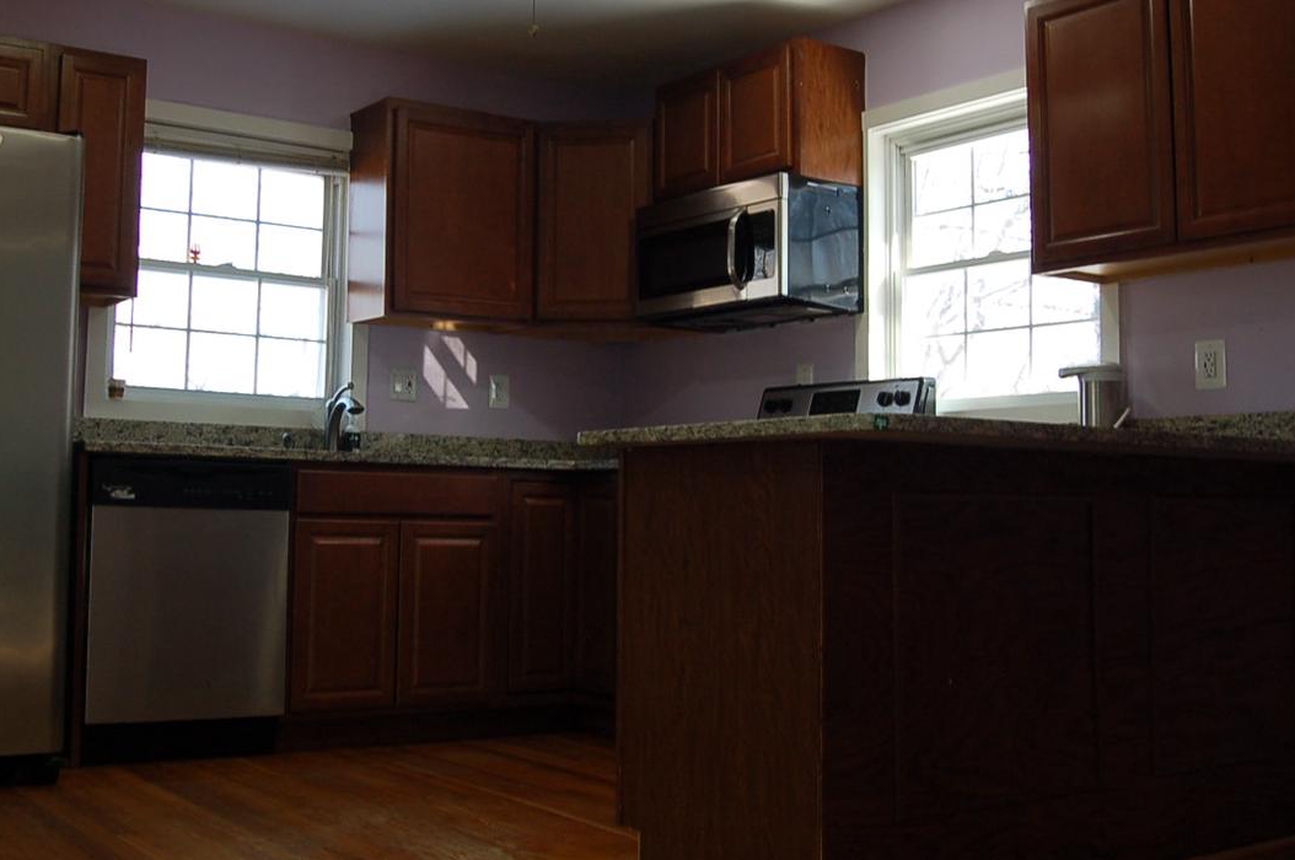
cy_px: 352
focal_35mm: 41
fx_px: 1473
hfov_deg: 47.4
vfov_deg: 32.5
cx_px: 566
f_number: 7.1
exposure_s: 1/40
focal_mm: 20
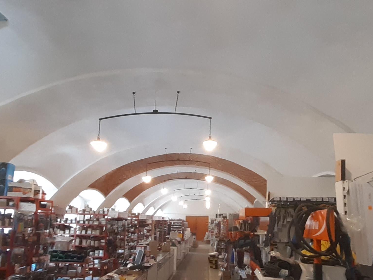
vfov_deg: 59.3
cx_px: 200
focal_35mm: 22
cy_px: 192
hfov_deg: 76.3
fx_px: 237
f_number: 2.2
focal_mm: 1.13
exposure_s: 1/50
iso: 200
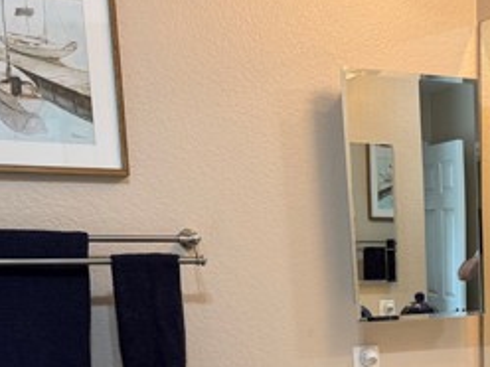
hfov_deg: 28.4
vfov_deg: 22.2
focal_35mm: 62
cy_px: 416
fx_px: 878
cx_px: 535
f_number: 1.78
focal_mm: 6.76
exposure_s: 1/120
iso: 125
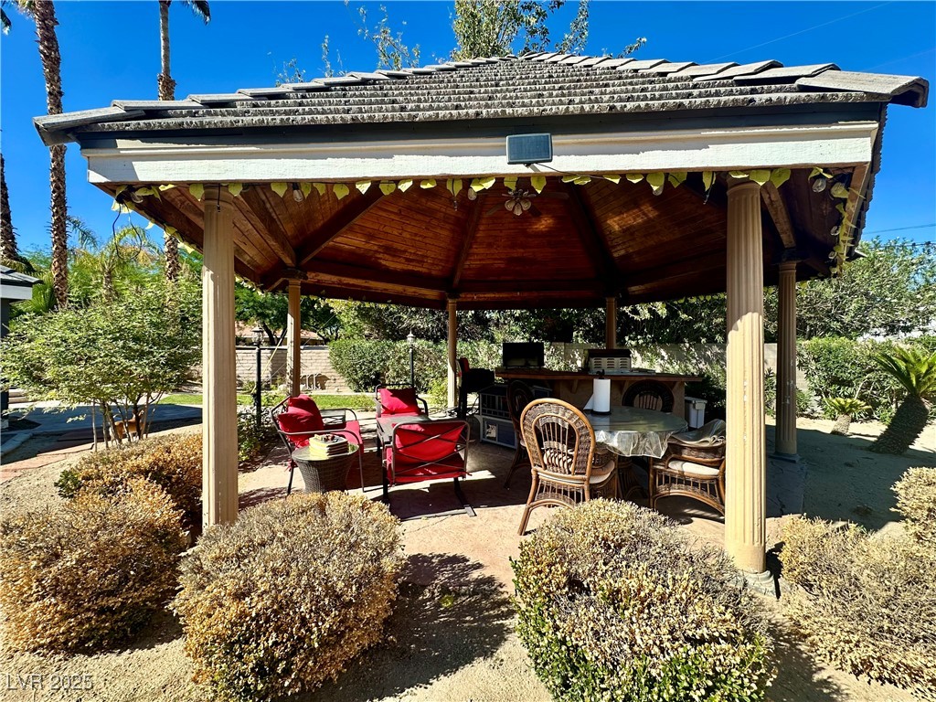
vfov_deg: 85.7
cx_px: 468
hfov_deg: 102.1
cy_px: 351
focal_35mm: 14
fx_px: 379
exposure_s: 1/445
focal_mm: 2.22
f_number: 2.2
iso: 40
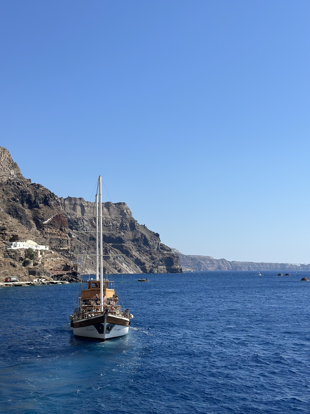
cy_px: 207
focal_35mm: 48
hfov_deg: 30.3
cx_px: 155
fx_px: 573
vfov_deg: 39.7
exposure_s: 1/8197
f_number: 1.78
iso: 100
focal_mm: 6.86
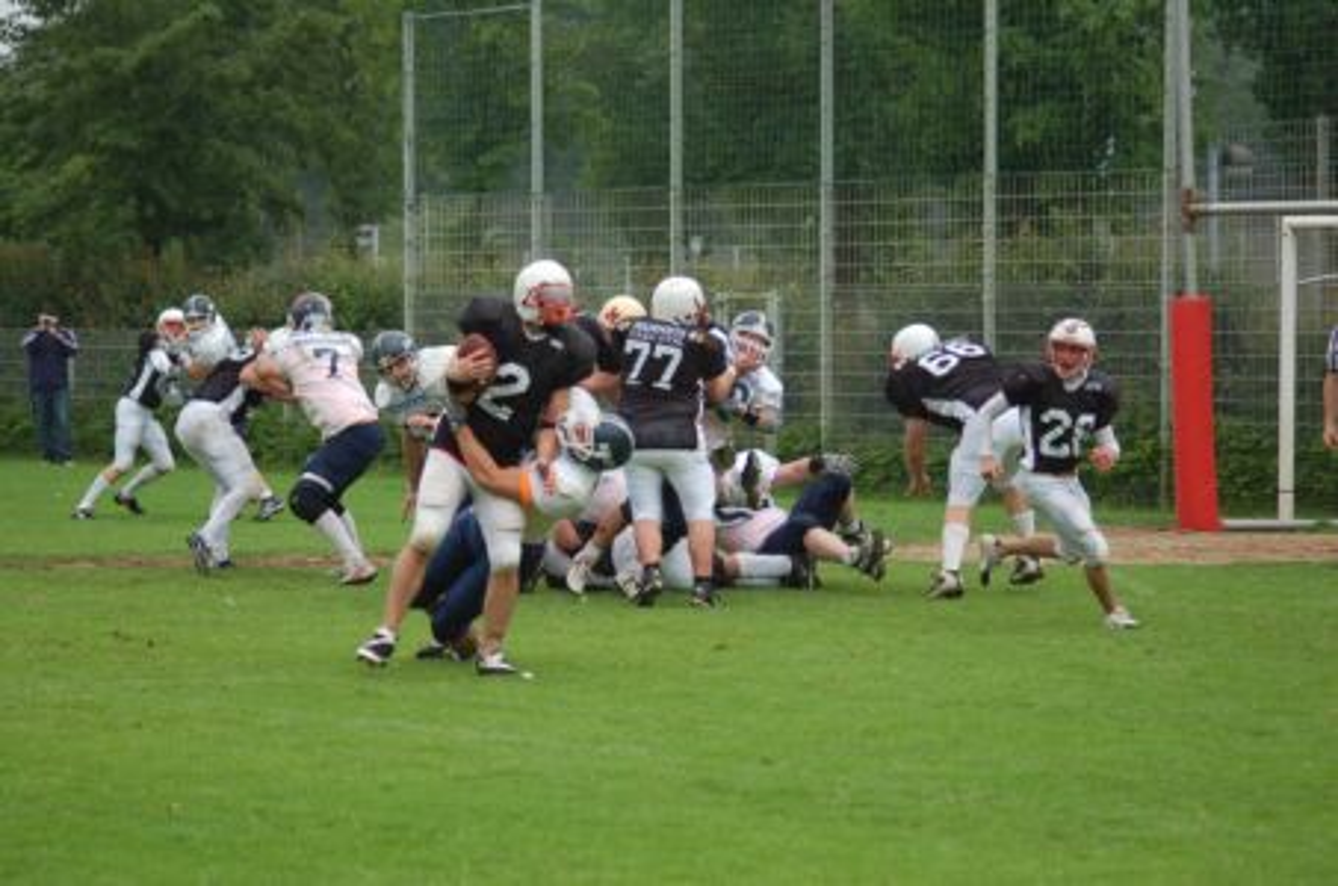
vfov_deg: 9.6
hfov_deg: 14.4
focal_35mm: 142
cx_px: 669
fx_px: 5285
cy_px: 443
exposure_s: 1/1000
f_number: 4.2
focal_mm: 95
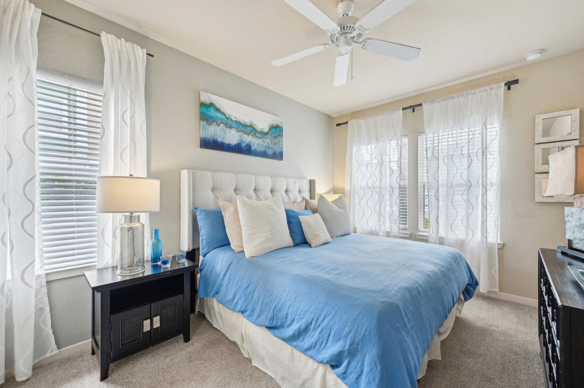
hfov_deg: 104.3
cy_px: 194
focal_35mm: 14
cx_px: 292
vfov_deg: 81.1
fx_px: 227
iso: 400
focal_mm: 14
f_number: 8
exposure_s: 1/10
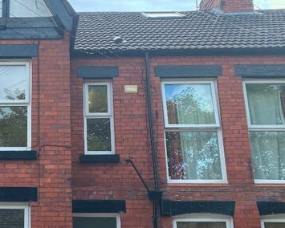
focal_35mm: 50
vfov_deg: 29.8
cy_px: 168
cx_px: 22
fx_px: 422
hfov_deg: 35.0
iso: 32
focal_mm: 4.25
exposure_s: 1/681
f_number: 1.8
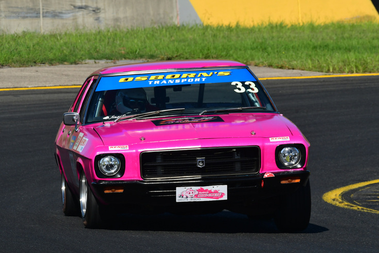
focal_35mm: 570
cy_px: 119
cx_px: 190
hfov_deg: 3.6
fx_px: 6003
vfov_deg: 2.4
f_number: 13
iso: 400
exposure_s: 1/640
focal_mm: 350
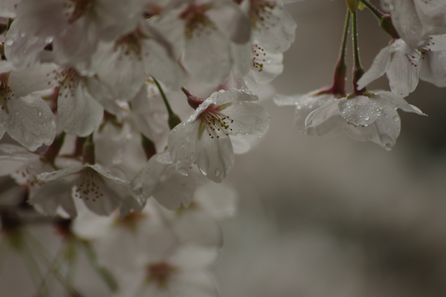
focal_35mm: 450
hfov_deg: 4.6
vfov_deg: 3.1
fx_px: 5573
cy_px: 148
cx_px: 223
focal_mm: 300
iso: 200
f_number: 5.6
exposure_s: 1/80
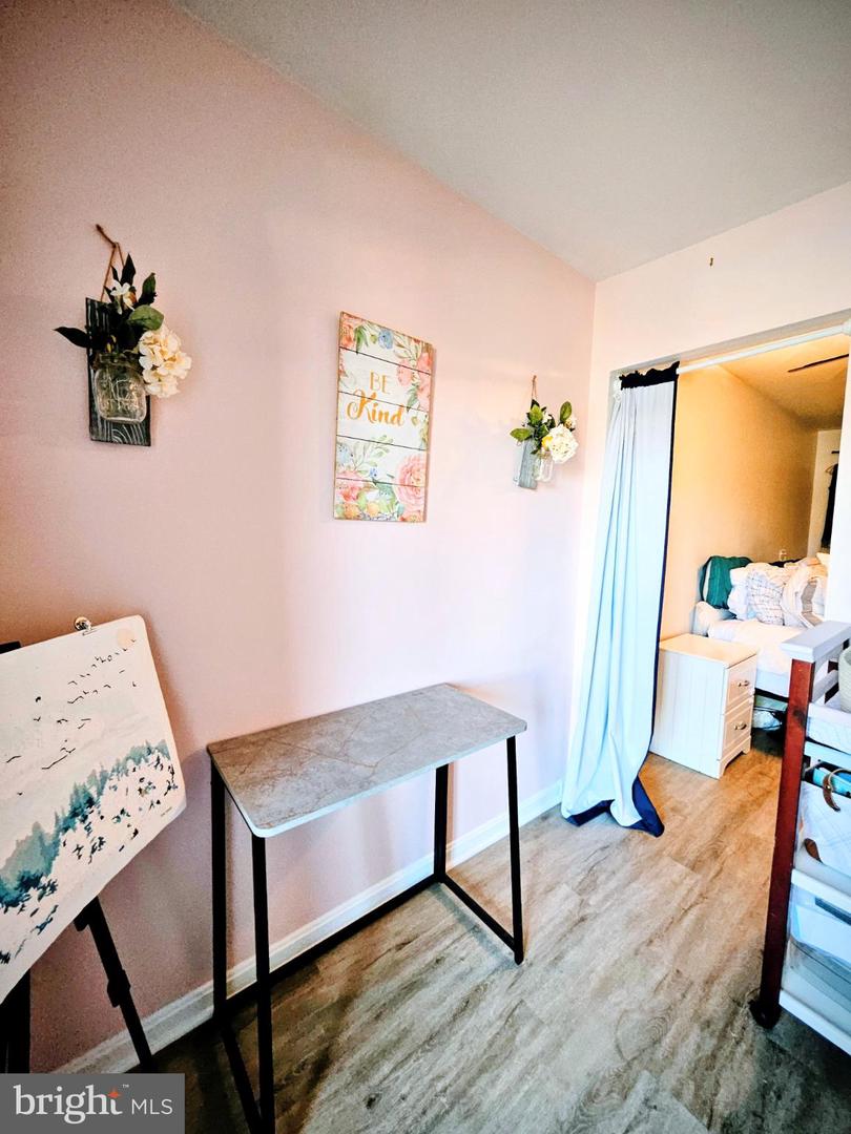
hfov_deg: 89.9
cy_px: 567
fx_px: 426
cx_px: 426
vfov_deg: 106.2
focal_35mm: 13
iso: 320
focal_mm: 1.74
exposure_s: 1/40
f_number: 2.2
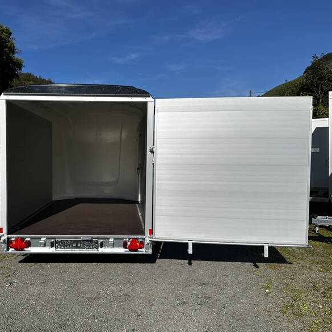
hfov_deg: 54.8
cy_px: 170
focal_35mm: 29
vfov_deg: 55.6
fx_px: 315
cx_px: 119
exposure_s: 1/9709
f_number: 1.78
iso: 80
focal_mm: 6.86
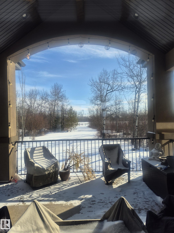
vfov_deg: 73.9
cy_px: 116
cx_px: 87
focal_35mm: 23
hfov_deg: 58.9
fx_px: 154
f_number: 1.8
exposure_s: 1/1448
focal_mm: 5.4
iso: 25
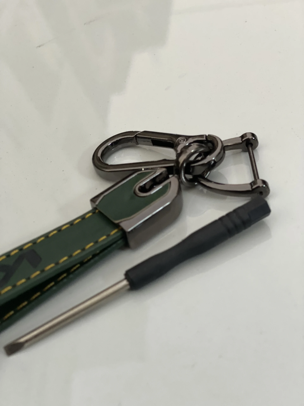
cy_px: 203
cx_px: 152
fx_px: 609
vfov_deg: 36.8
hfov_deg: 28.0
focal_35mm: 52
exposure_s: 1/33
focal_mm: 6
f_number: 2
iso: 320
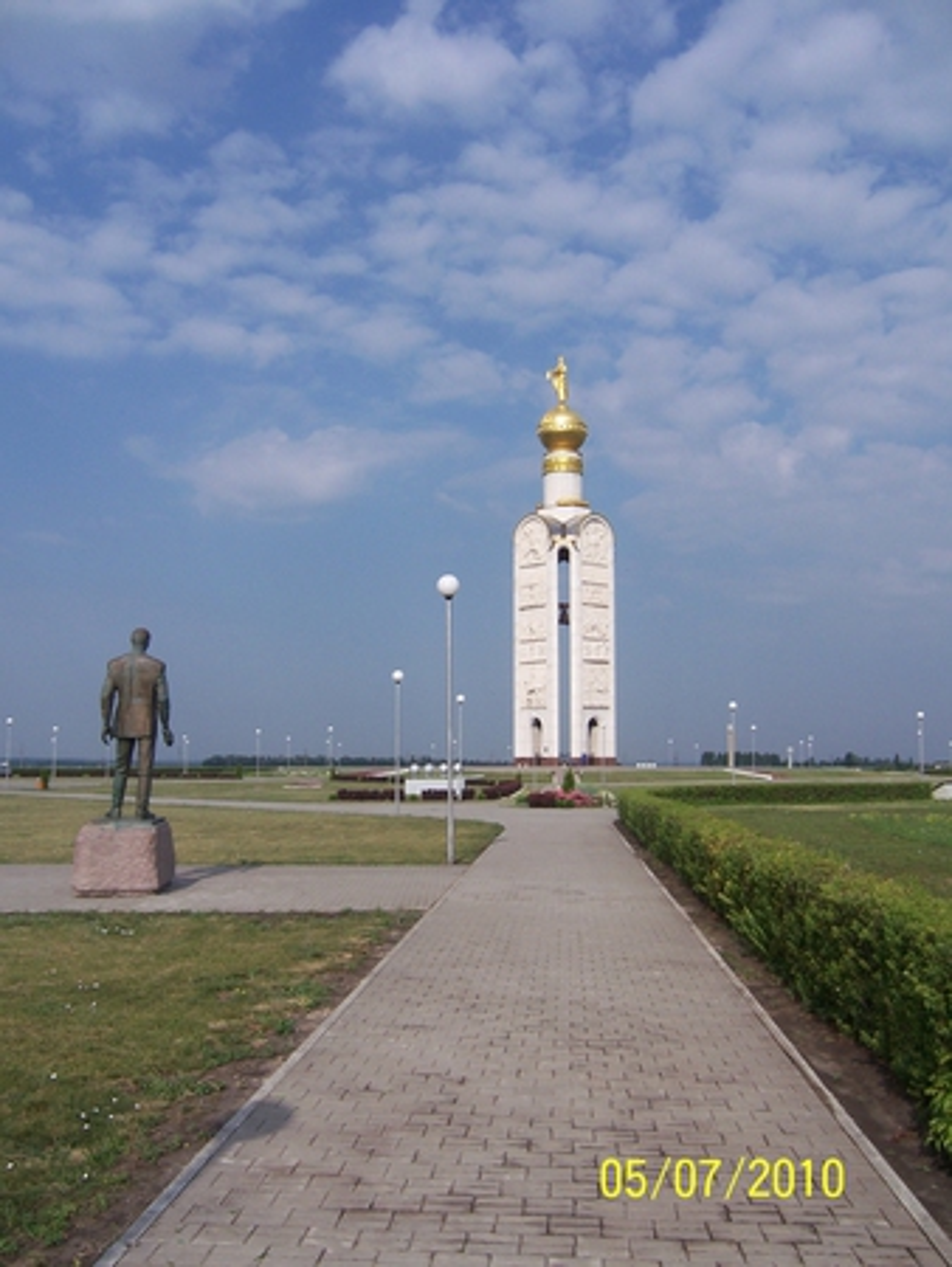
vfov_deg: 55.3
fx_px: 1209
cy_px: 634
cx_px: 476
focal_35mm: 33
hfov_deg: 43.0
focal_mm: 5.5
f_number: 4
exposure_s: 1/1000
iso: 80
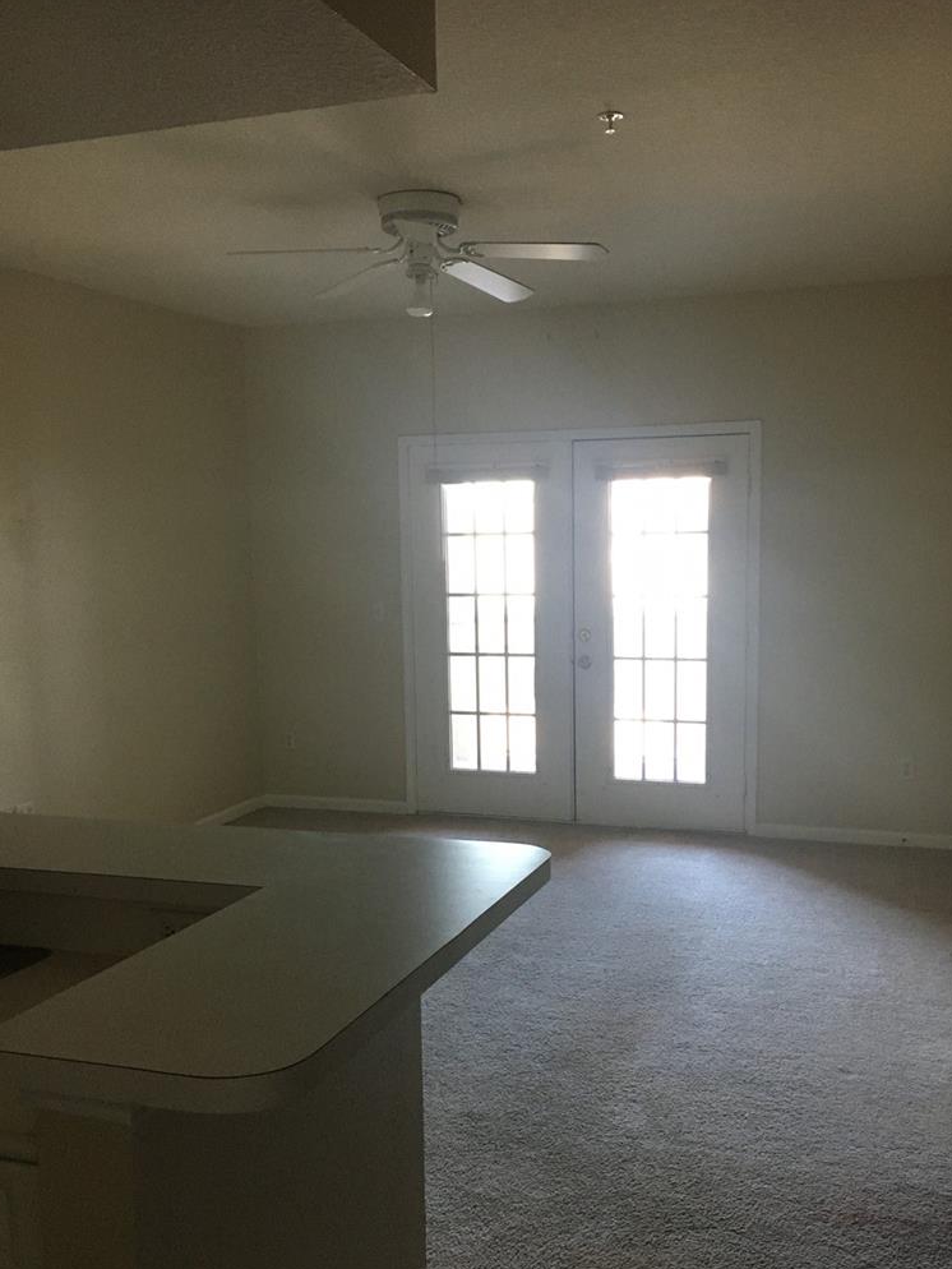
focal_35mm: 35
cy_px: 734
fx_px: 1283
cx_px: 493
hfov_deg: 40.7
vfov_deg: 52.4
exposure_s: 1/30
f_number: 2.2
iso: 125
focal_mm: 4.15
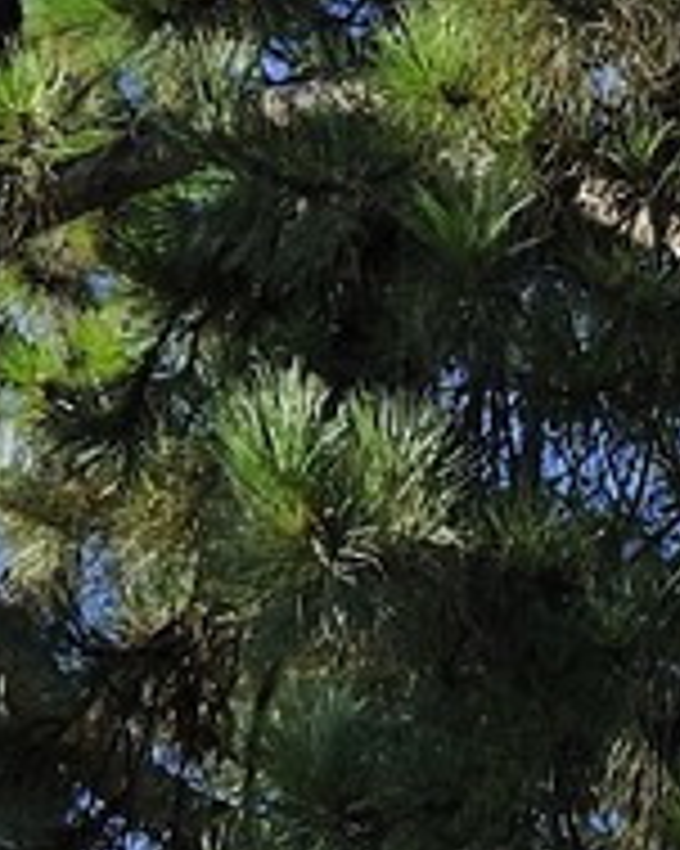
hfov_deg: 2.8
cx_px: 725
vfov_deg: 3.4
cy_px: 2874
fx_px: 14024
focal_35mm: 557
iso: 200
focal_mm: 70
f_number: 8
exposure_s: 1/160
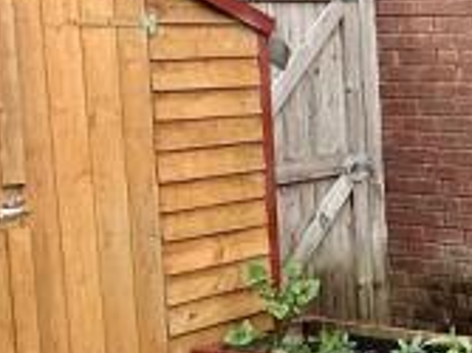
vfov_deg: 17.1
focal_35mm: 86
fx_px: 1172
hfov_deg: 20.2
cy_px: 184
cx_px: 670
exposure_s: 1/456
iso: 40
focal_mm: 2.22
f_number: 2.2
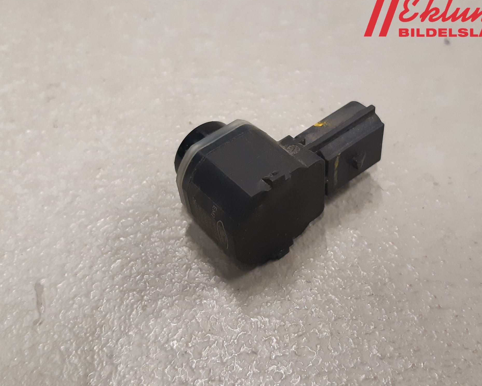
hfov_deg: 62.1
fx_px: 399
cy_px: 192
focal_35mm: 28
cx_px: 257
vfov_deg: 51.5
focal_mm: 3.93
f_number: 1.7
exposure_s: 1/50
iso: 250
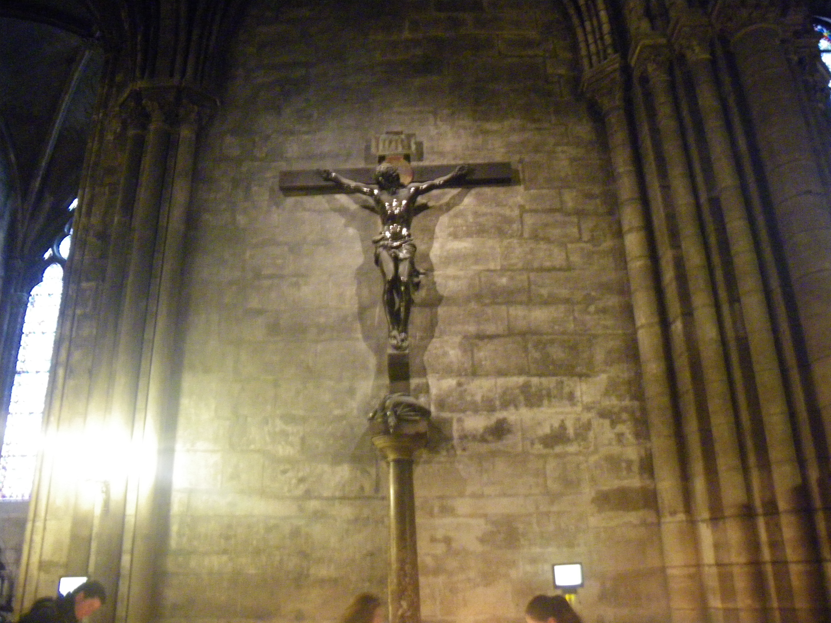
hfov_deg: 63.4
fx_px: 672
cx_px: 416
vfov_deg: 49.7
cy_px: 312
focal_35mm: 28
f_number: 3.5
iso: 800
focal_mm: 5
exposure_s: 1/4
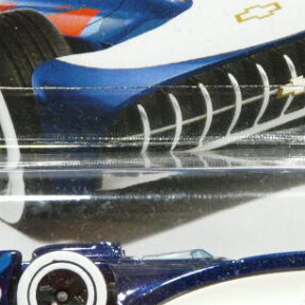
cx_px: 192
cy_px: 170
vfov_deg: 6.7
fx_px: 2602
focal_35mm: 261
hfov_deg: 6.7
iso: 200
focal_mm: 14.7
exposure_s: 1/50
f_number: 3.6
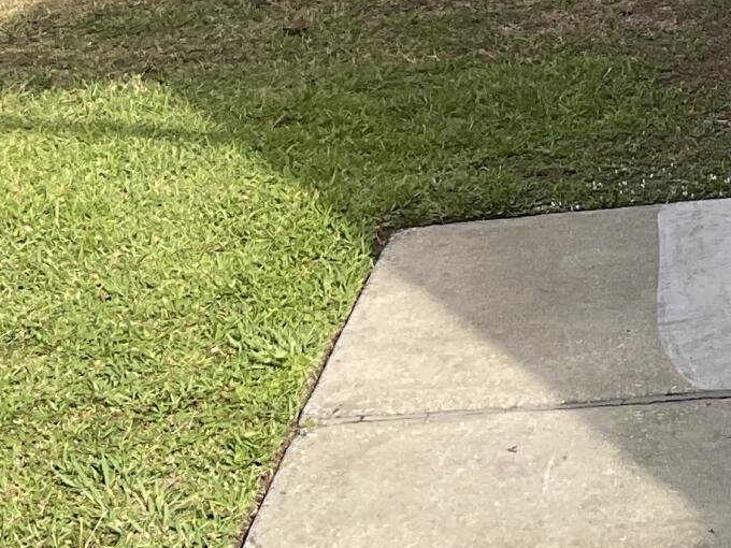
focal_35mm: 128
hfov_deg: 14.5
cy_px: -258
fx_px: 2703
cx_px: 1036
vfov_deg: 11.2
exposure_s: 1/929
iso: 16
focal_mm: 3
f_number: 1.8
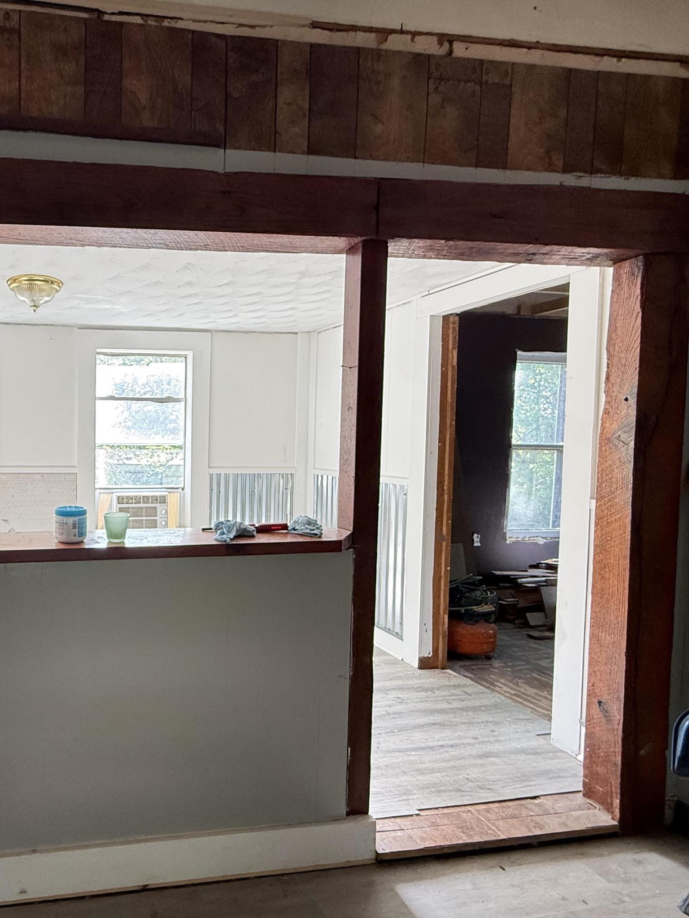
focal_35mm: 21
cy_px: 464
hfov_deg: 56.6
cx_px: 97
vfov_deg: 79.0
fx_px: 557
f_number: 2.2
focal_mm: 2.22
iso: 320
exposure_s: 1/99
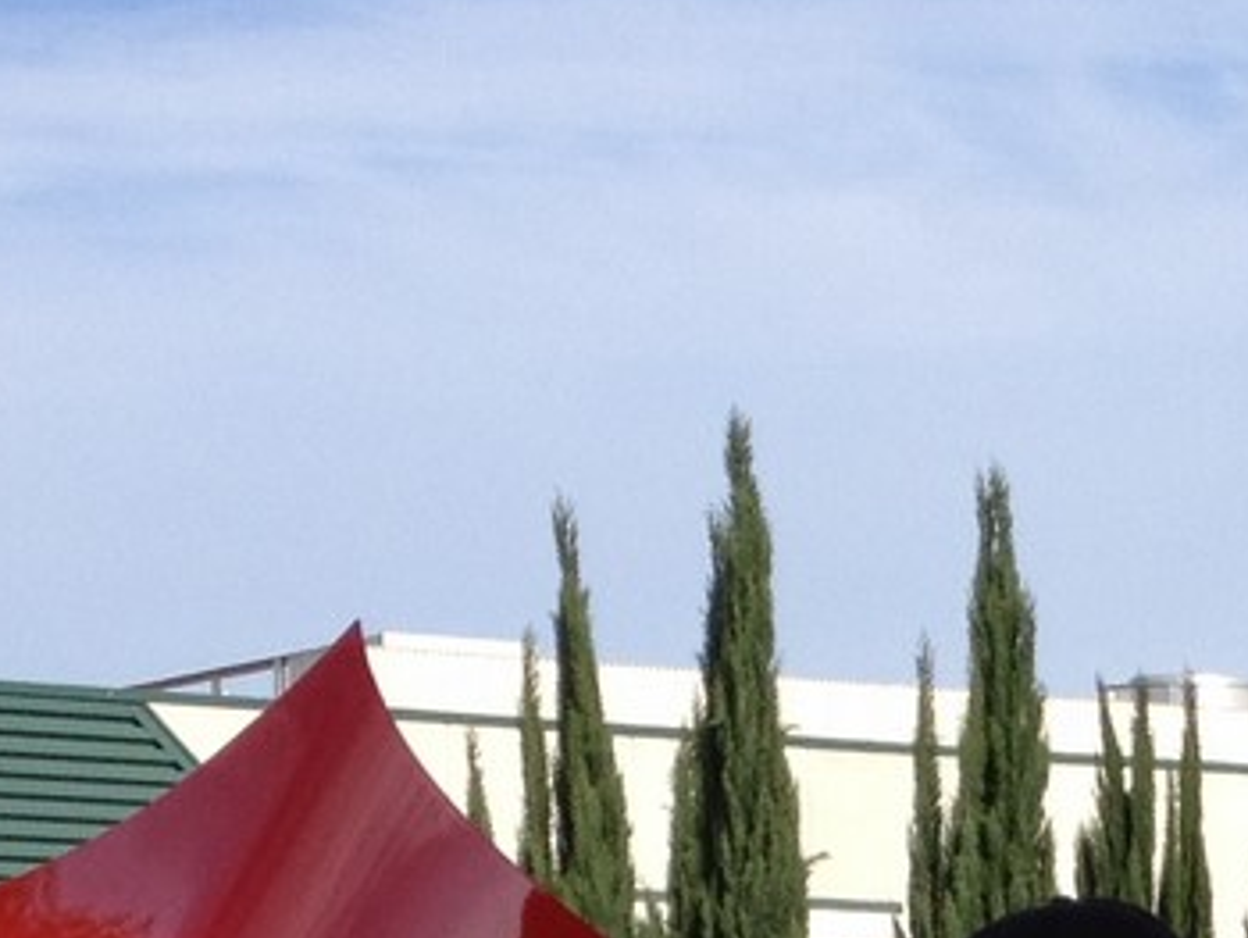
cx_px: 1437
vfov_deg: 8.8
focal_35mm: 160
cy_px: 1837
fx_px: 5772
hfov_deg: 12.1
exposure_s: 1/1346
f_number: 2.4
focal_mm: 4.28
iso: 50
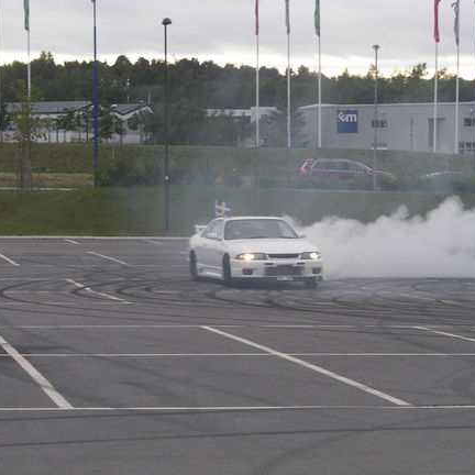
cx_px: 259
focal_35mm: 140
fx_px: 2173
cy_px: 255
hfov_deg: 12.5
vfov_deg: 12.5
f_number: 3.2
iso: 64
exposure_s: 1/100
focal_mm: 17.8
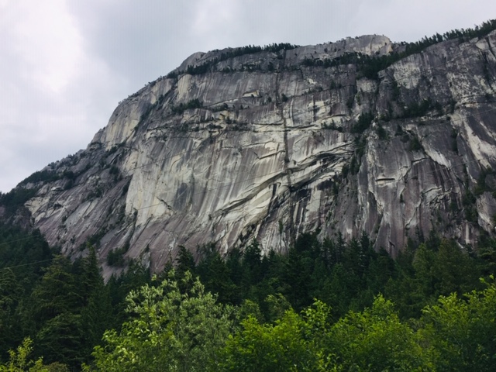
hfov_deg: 61.7
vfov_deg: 48.2
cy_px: 186
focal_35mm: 29
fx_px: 416
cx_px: 248
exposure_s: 1/706
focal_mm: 4.15
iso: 32
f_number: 2.2
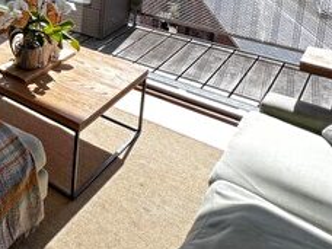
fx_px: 384
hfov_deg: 31.3
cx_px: -134
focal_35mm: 40
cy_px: -62
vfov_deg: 29.9
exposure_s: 1/335
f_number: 1.8
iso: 32
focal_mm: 1.57
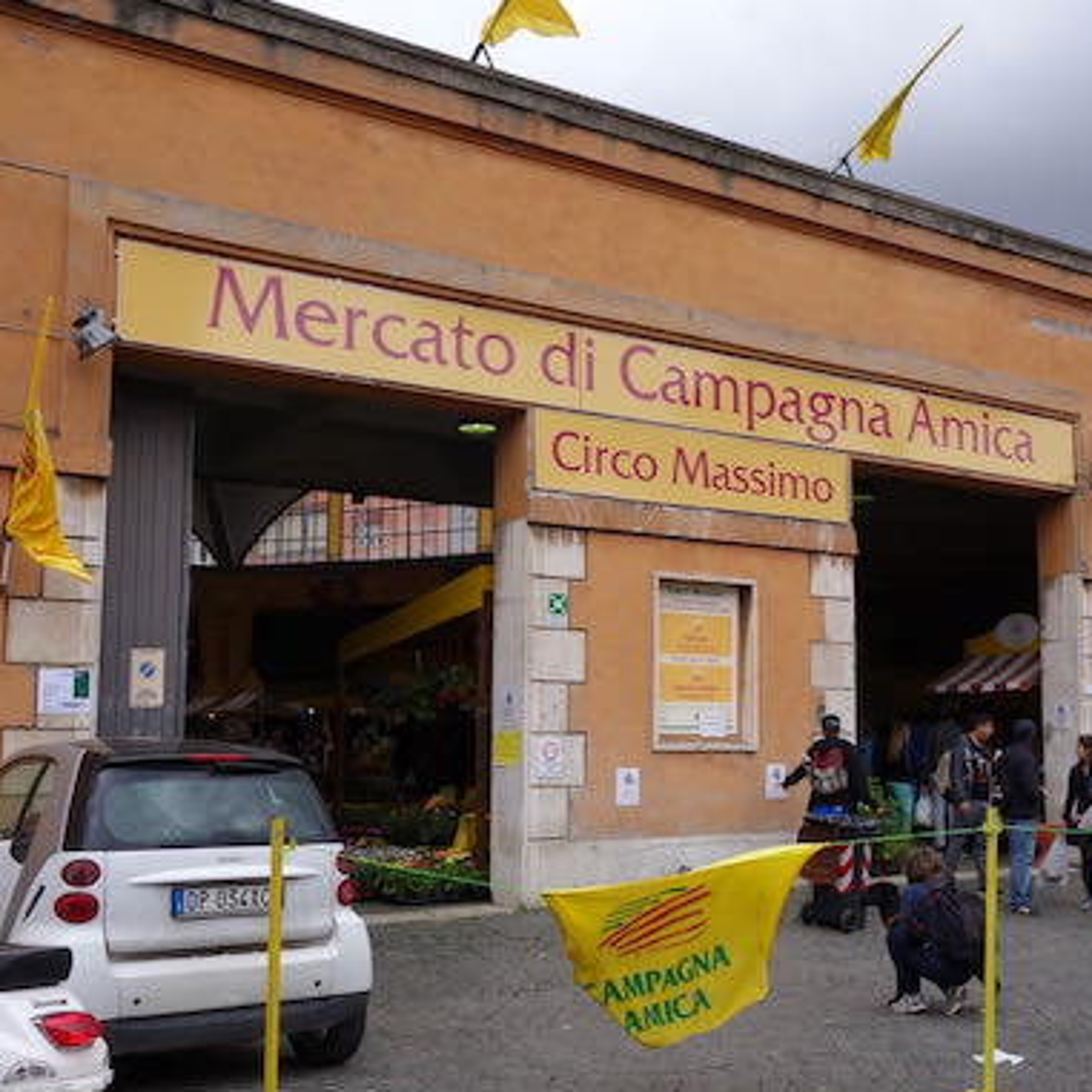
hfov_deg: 41.8
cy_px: 586
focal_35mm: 40
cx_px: 619
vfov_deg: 41.8
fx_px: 1428
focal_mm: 10.4
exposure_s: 1/320
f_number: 5.6
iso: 125
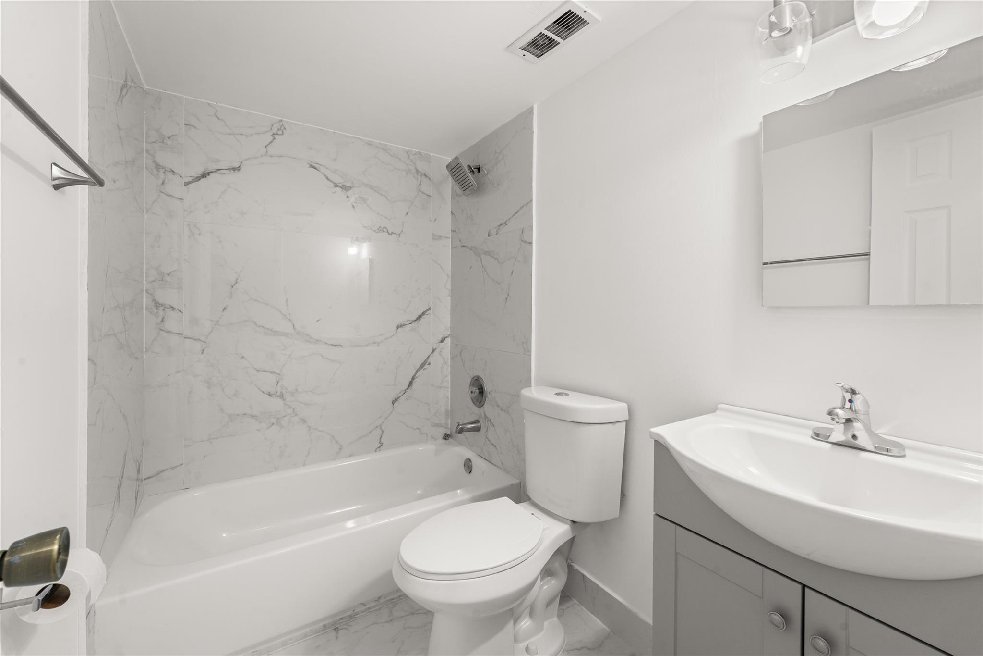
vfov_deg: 81.2
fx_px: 382
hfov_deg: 104.3
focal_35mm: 14
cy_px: 328
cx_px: 492
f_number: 11
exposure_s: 1/10
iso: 320
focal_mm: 14
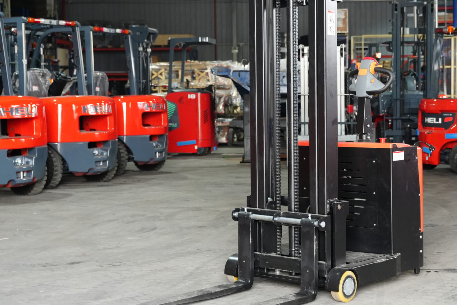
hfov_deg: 28.0
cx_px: 306
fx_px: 910
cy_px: 133
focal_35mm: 72
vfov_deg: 19.0
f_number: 3.2
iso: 1600
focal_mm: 38.9
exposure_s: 1/125
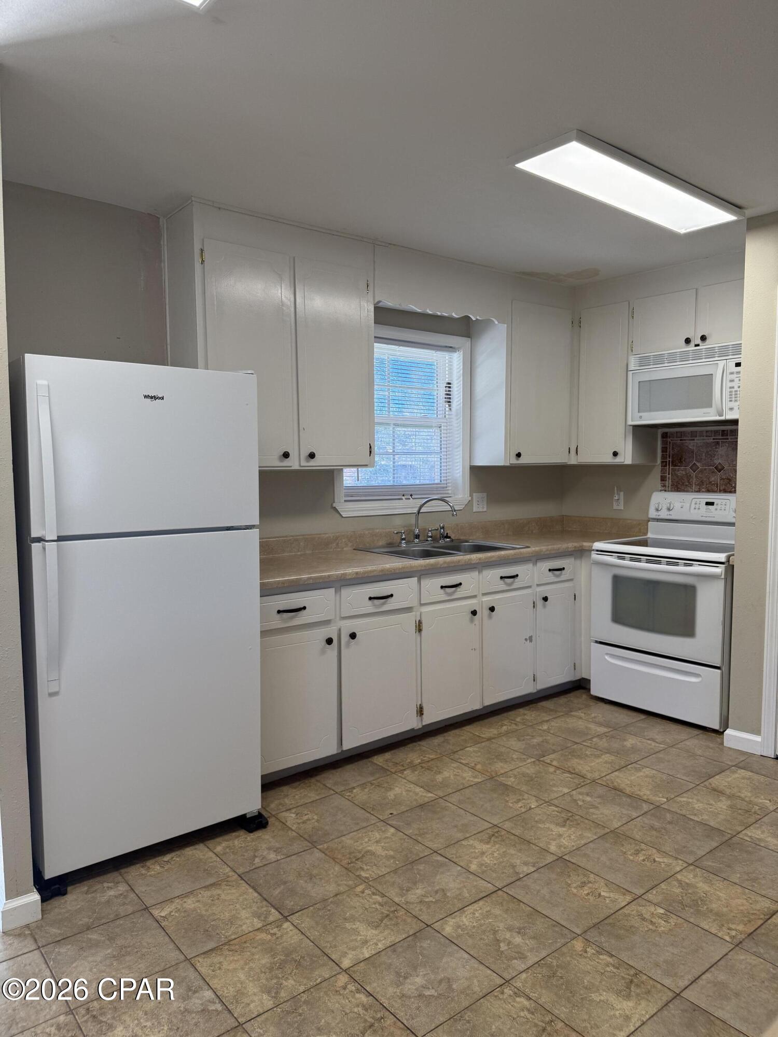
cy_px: 518
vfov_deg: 71.6
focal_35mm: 24
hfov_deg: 56.8
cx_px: 389
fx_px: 719
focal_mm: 6.76
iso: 125
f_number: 1.78
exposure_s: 1/224
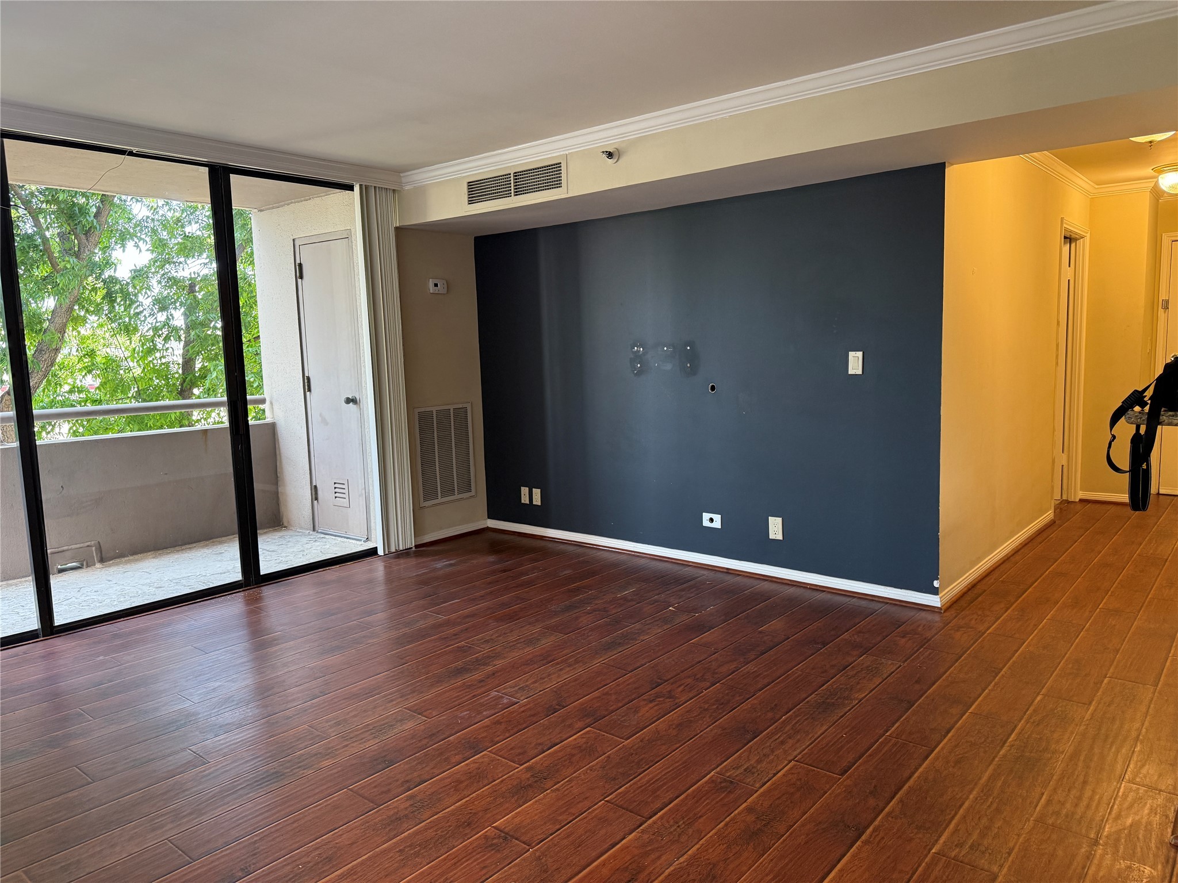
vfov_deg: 56.8
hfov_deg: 71.6
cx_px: 589
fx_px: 817
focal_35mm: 24
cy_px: 442
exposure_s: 1/62
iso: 200
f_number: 1.78
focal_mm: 6.76
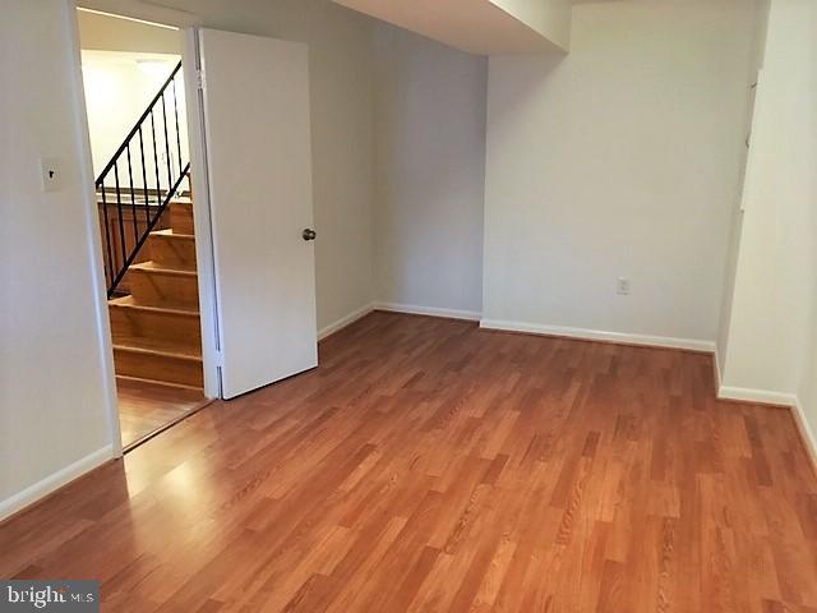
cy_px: 306
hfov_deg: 61.7
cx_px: 408
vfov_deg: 48.2
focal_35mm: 29
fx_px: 684
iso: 200
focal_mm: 4.15
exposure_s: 1/30
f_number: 2.2
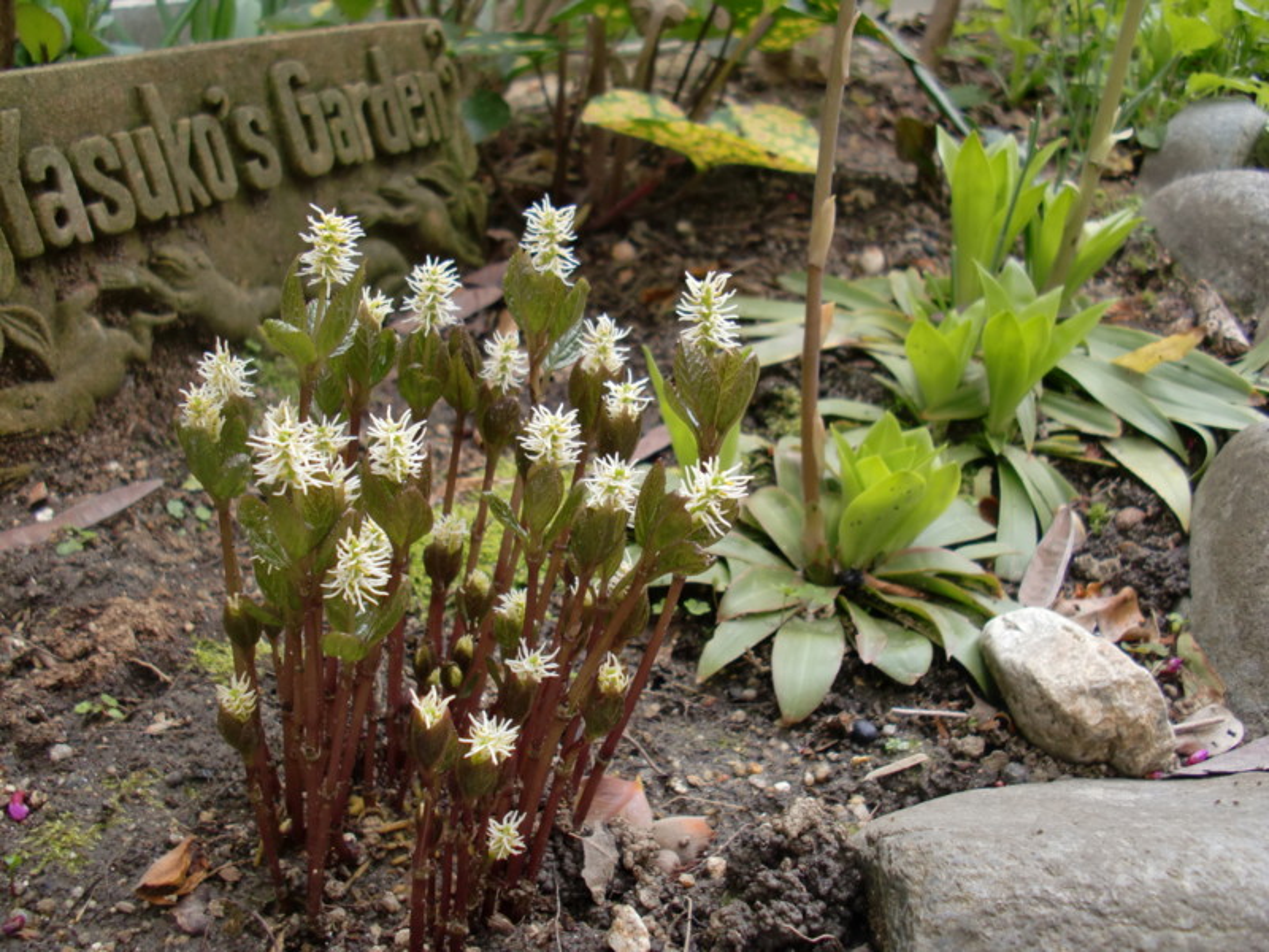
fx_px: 1320
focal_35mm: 36
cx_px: 634
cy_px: 476
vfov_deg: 39.7
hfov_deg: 51.4
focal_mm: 6.3
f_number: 2.8
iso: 100
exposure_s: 1/60
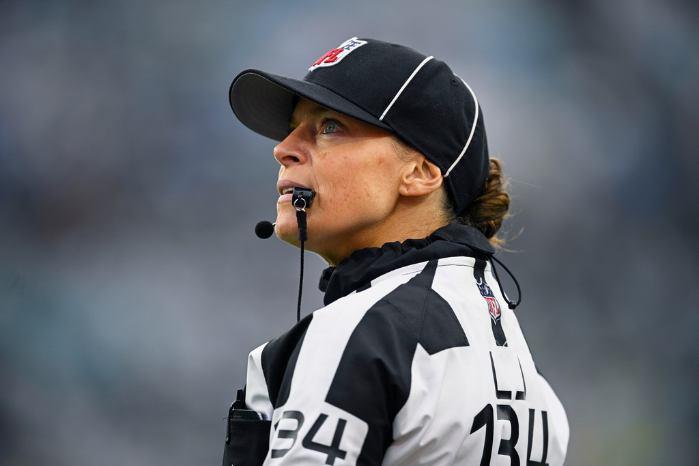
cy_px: 233
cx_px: 350
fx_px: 7764
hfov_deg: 5.2
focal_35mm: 400
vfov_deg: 3.4
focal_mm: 400
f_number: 2.8
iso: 640
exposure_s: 1/1600
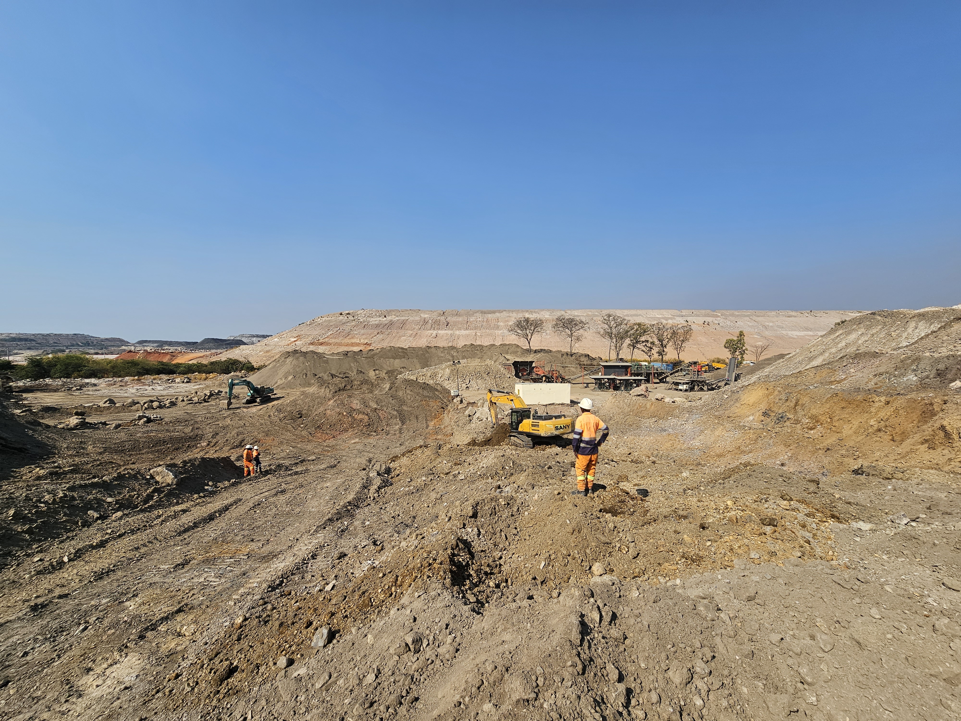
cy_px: 360
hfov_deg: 106.2
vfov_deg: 89.9
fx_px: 361
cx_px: 480
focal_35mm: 13
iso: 50
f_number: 2.2
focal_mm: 2.2
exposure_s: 1/2701
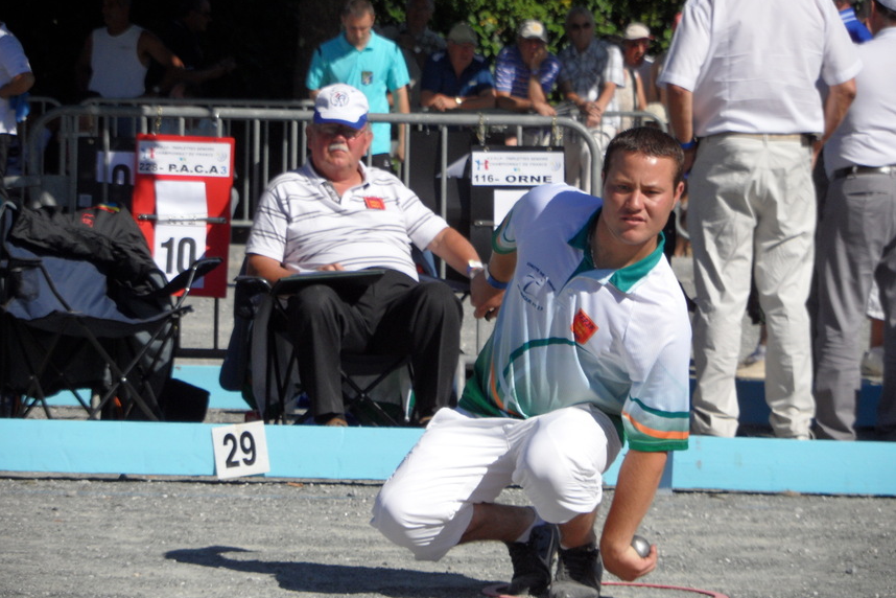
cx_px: 448
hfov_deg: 9.4
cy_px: 290
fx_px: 5450
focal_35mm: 219
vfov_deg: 6.3
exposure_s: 1/750
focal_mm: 34.8
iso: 80
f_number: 4.6
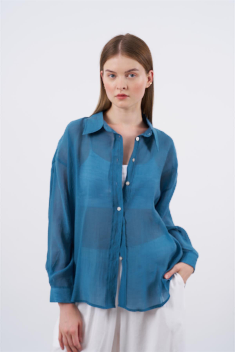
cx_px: 118
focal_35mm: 70
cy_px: 176
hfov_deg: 19.5
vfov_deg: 28.8
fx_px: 685
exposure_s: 1/160
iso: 160
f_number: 8
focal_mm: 70
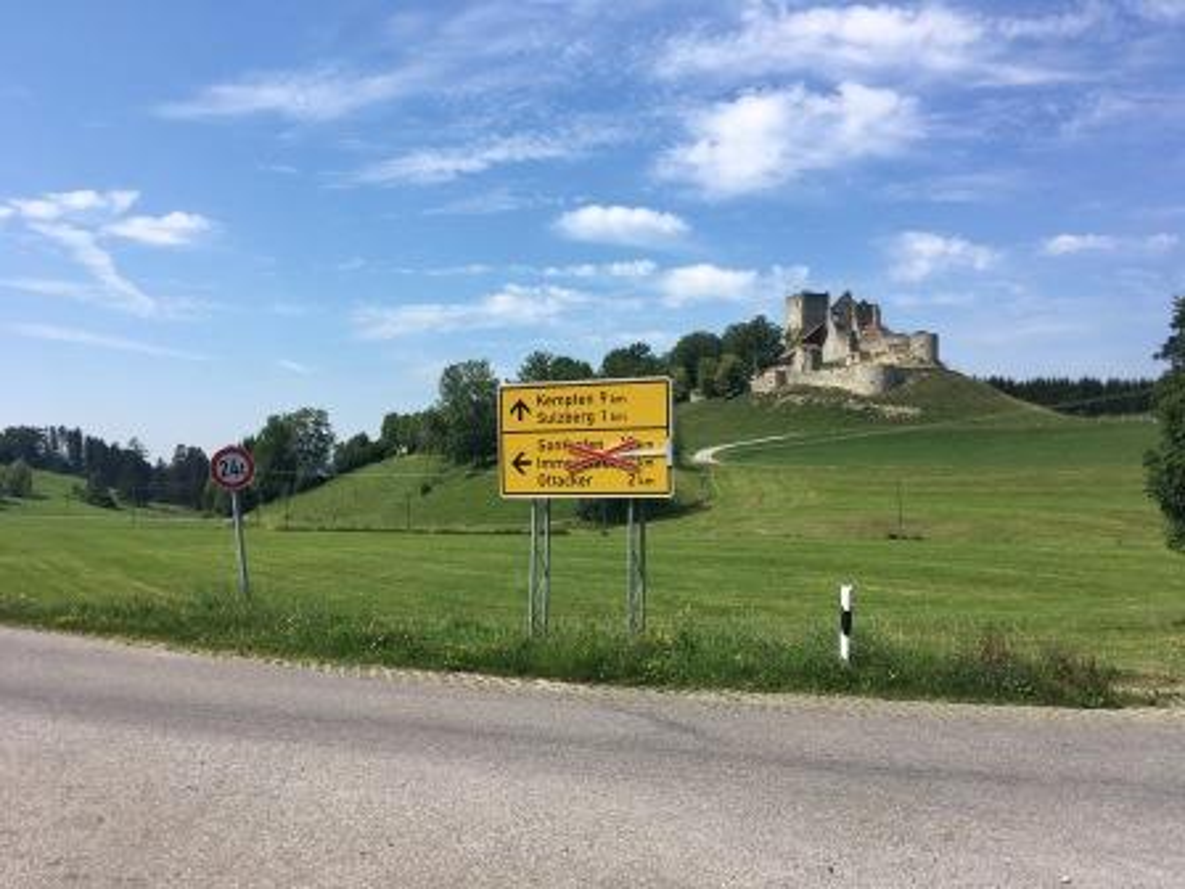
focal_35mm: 29
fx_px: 993
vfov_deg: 48.2
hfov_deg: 61.7
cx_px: 592
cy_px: 444
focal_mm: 4.15
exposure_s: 1/1570
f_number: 2.2
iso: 25
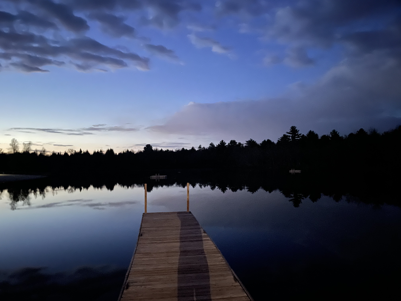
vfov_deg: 53.1
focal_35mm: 26
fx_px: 301
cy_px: 150
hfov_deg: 67.3
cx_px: 200
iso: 1000
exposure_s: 1/2
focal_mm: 4.2
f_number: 1.6
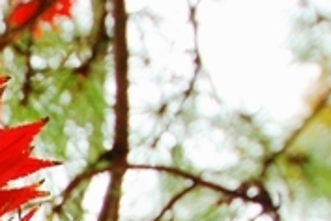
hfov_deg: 15.0
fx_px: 1094
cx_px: -262
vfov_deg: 10.9
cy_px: 380
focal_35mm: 119
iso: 800
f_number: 6.3
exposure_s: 1/40
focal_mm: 22
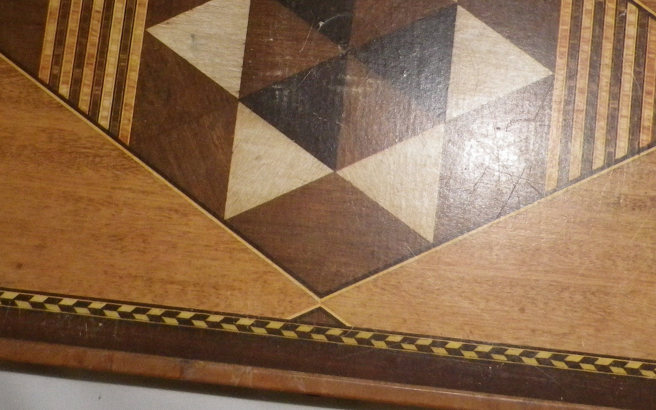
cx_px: 384
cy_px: 52
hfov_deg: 35.6
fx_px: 1019
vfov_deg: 22.3
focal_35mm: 57
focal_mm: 4.5
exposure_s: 1/50
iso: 200
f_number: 3.5
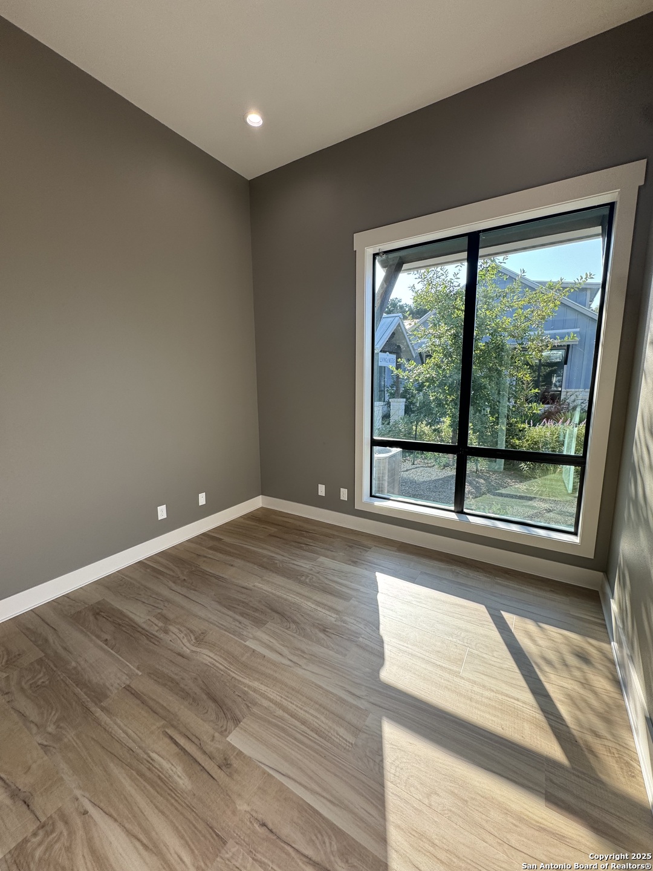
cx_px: 326
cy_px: 436
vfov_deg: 102.1
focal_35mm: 14
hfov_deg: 85.7
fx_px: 352
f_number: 2.2
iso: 40
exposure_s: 1/139
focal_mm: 2.22
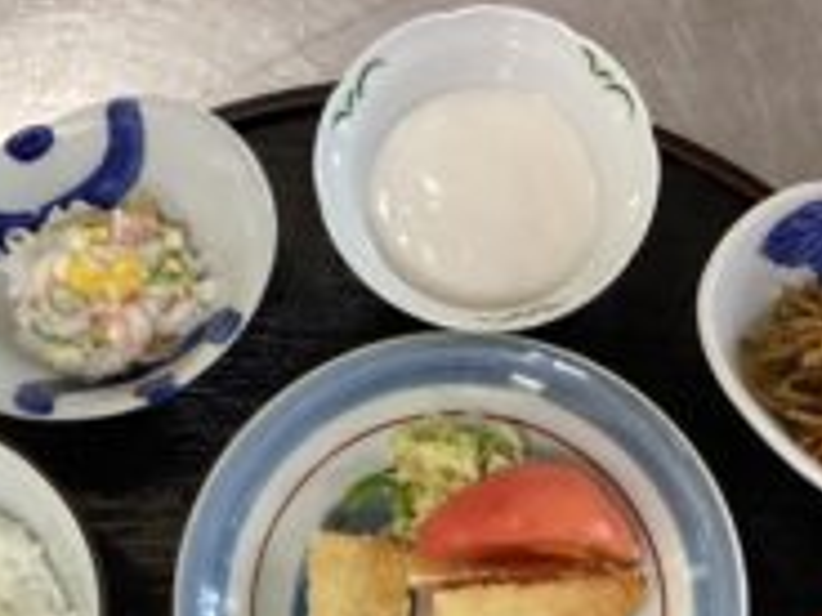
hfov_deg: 30.7
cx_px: 462
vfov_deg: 22.4
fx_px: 1496
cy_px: 614
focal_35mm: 63
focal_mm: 3.3
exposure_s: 1/60
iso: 320
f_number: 2.4
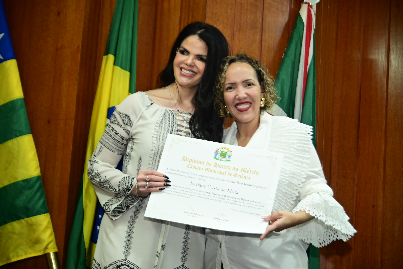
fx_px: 784
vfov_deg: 19.5
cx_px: 202
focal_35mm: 70
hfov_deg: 28.8
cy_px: 134
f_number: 5
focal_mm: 70
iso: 2500
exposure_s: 1/125
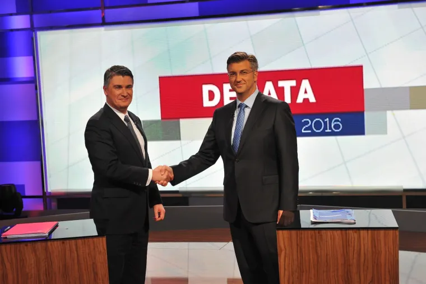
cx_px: 213
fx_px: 733
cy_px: 142
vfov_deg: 21.9
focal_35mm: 62
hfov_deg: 32.4
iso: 1600
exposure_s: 1/160
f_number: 5.6
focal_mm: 62
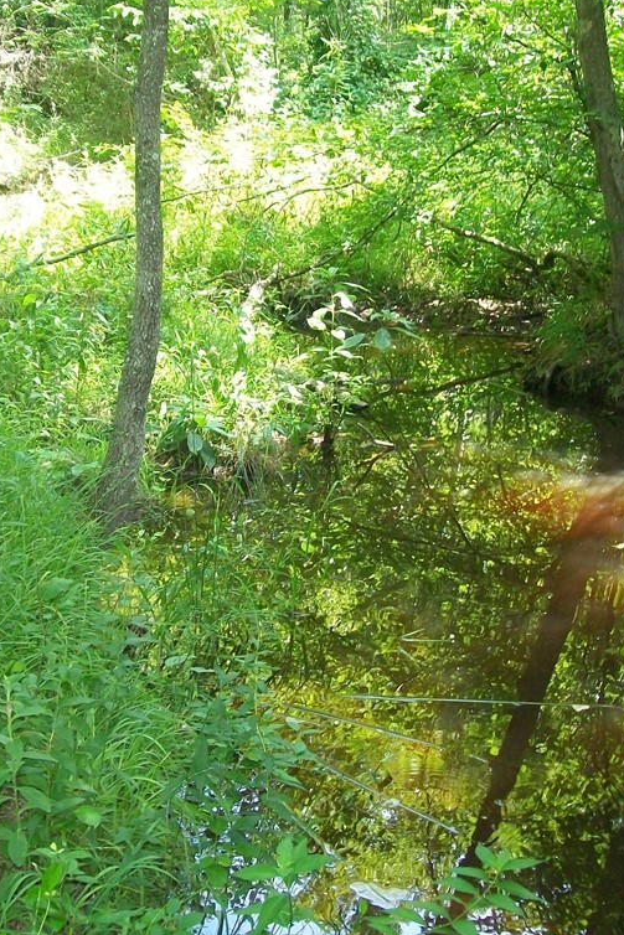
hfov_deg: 27.9
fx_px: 1247
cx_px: 215
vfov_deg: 41.1
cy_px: 461
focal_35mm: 48
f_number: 2.7
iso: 160
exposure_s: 1/80
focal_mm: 6.1
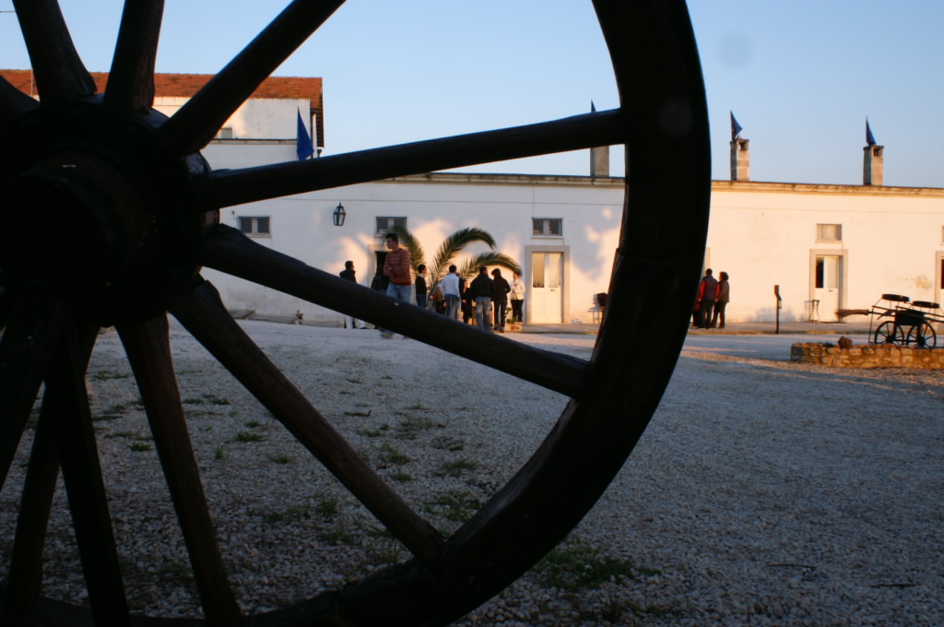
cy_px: 314
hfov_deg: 62.0
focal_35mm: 30
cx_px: 472
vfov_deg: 43.5
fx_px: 786
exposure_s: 1/40
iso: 400
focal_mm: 20
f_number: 25
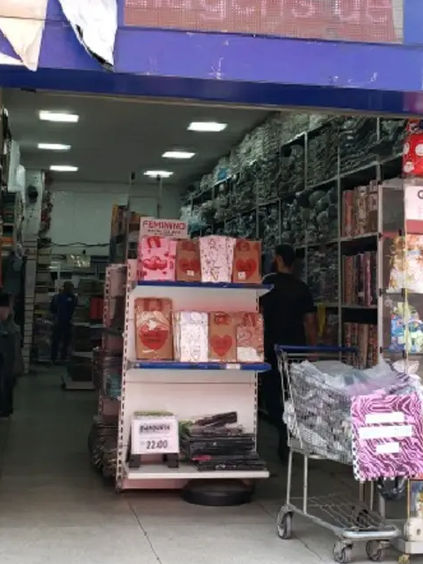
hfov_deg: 30.9
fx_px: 765
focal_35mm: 47
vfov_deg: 39.4
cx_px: 215
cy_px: 144
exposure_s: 1/60.2
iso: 64
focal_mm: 4.3
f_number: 2.4
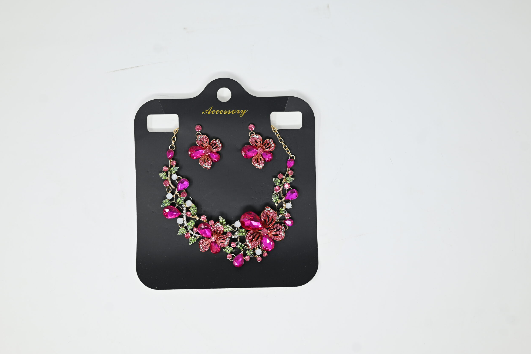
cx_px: 271
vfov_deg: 32.7
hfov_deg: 47.4
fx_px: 605
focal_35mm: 41
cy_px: 174
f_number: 4.5
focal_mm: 40
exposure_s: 1/60
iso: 125
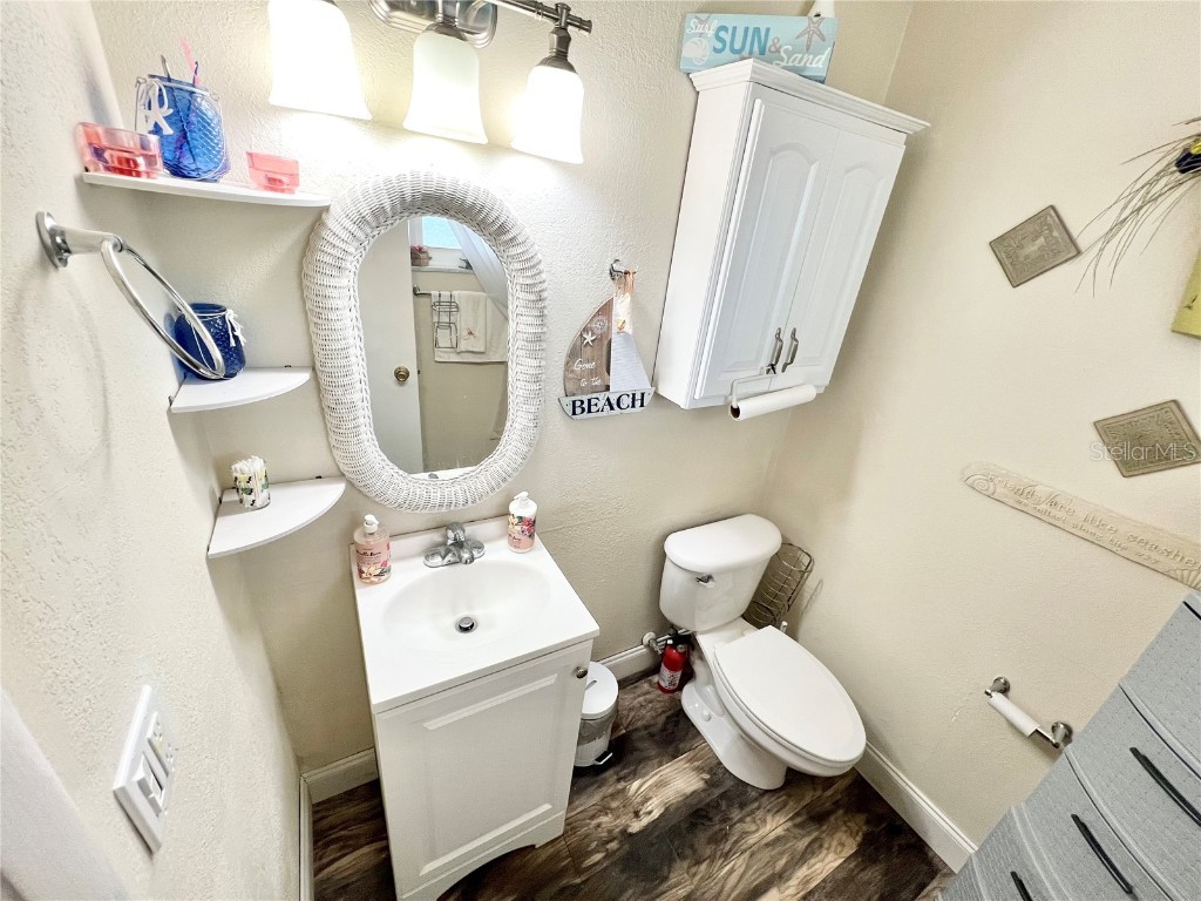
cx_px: 600
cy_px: 450
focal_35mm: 13
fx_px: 451
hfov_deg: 106.2
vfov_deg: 89.9
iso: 125
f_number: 1.8
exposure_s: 1/120
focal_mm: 1.57
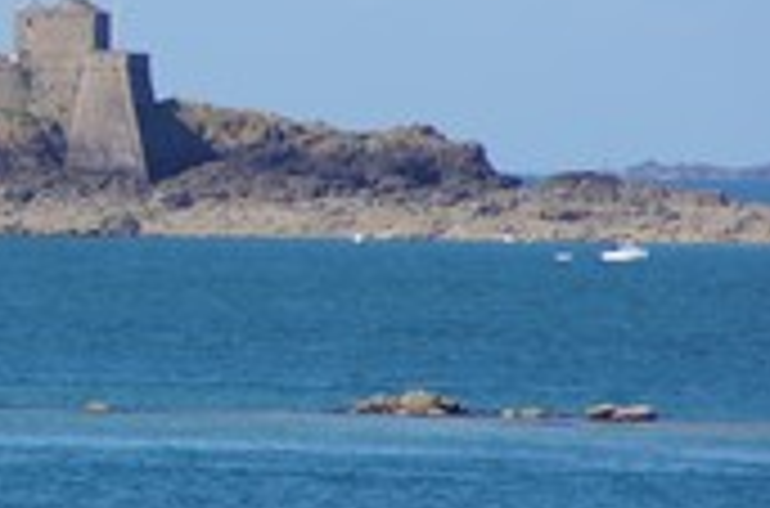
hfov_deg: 2.6
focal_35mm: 808
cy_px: 146
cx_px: -122
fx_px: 17234
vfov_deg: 1.7
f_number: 8
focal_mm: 200
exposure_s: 1/320
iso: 100
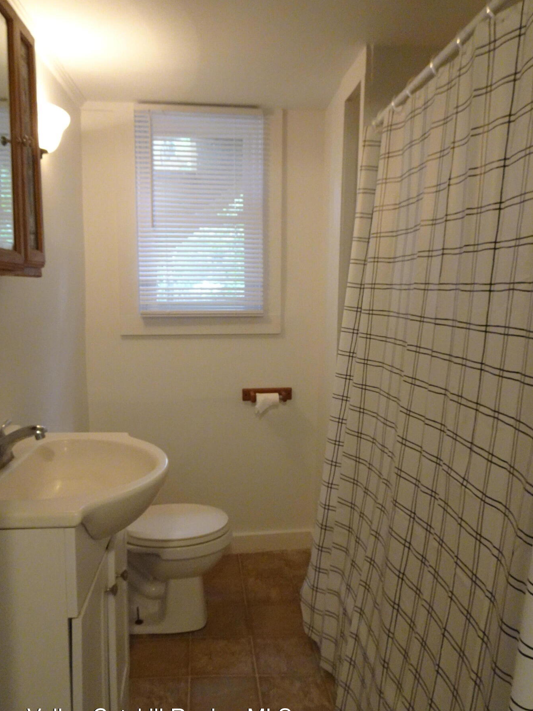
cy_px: 354
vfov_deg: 65.3
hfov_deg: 51.3
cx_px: 241
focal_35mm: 27
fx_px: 554
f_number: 3.5
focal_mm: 4.25
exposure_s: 1/30
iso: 640
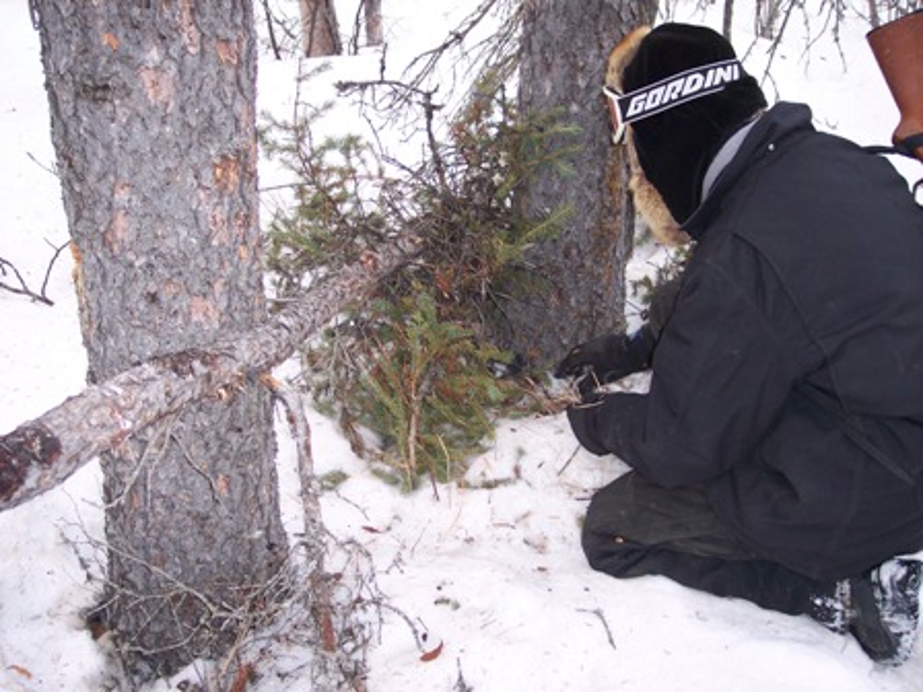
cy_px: 346
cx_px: 462
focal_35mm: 38
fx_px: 1013
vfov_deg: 37.7
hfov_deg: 49.0
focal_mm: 8
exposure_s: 1/60
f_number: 2.8
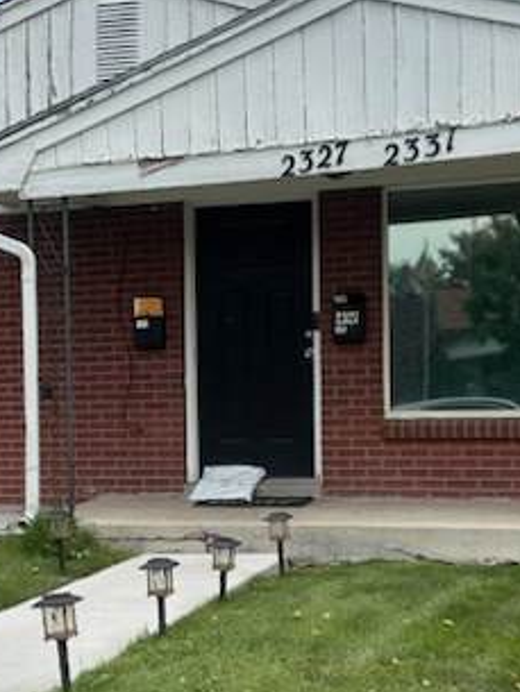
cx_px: 175
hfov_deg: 23.2
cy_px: 420
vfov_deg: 30.6
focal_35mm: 63
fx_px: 1261
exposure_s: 1/2967
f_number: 1.78
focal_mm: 6.86
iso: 80
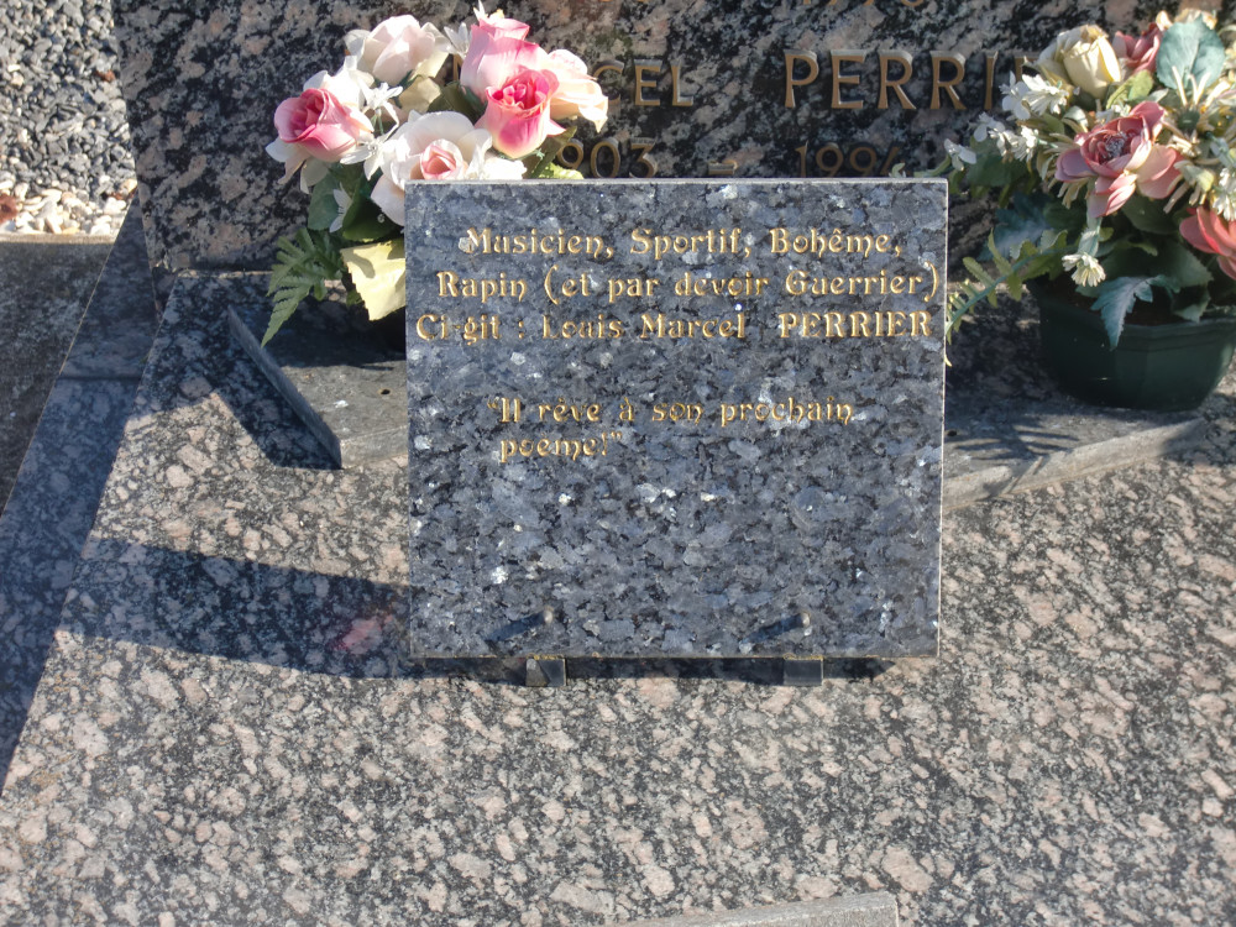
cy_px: 464
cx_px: 618
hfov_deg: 18.2
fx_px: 3856
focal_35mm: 108
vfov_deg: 13.7
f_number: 5.3
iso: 64
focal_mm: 18.9
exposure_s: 1/160
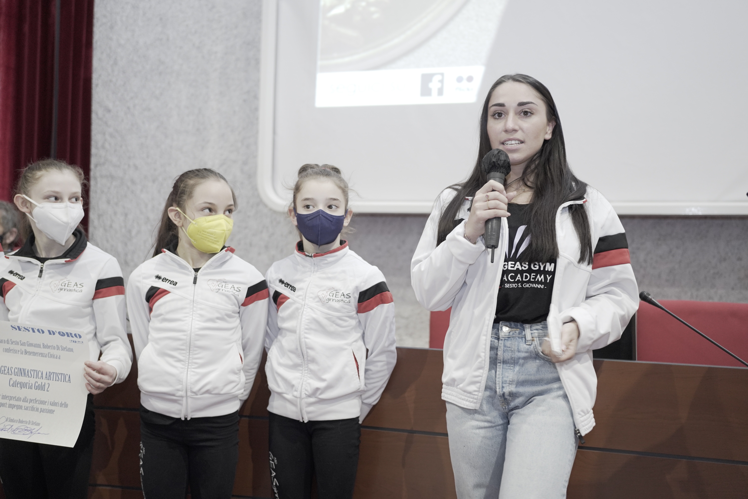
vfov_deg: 33.4
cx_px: 374
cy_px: 250
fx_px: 831
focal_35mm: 40
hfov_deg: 48.5
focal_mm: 40
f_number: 2.5
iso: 3200
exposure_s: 1/80
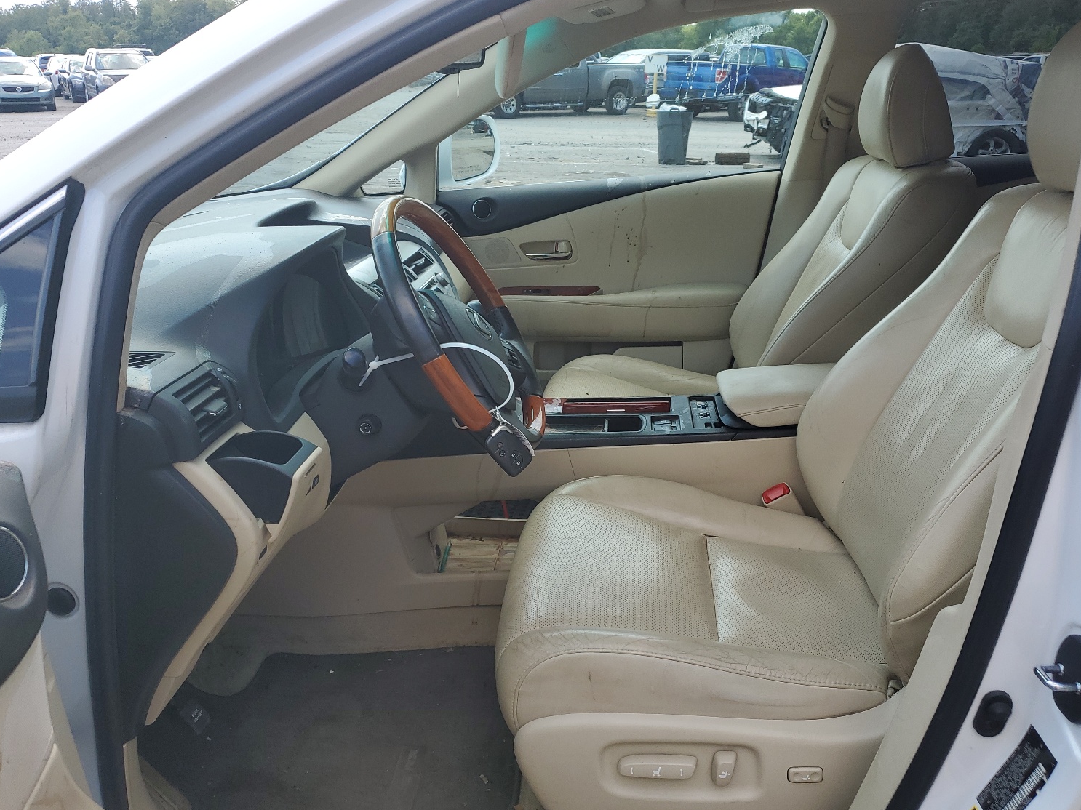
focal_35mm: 28
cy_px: 407
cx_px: 552
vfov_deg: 49.7
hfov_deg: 63.4
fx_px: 874
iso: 50
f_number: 1.5
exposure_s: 1/909
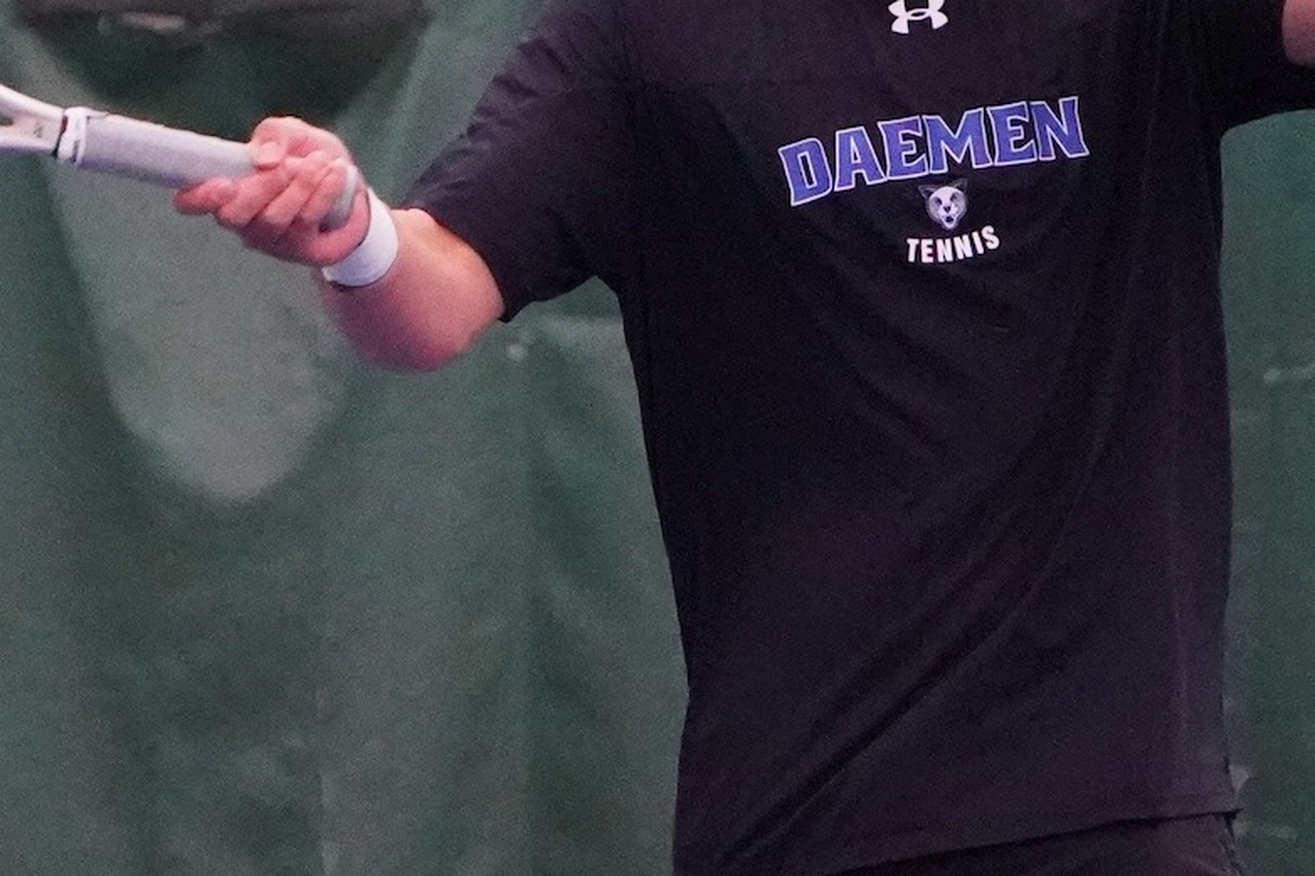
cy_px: 245
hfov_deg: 2.7
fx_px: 28009
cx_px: 738
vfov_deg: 1.8
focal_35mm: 767
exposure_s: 1/1000
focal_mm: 200
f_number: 5.6
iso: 25600
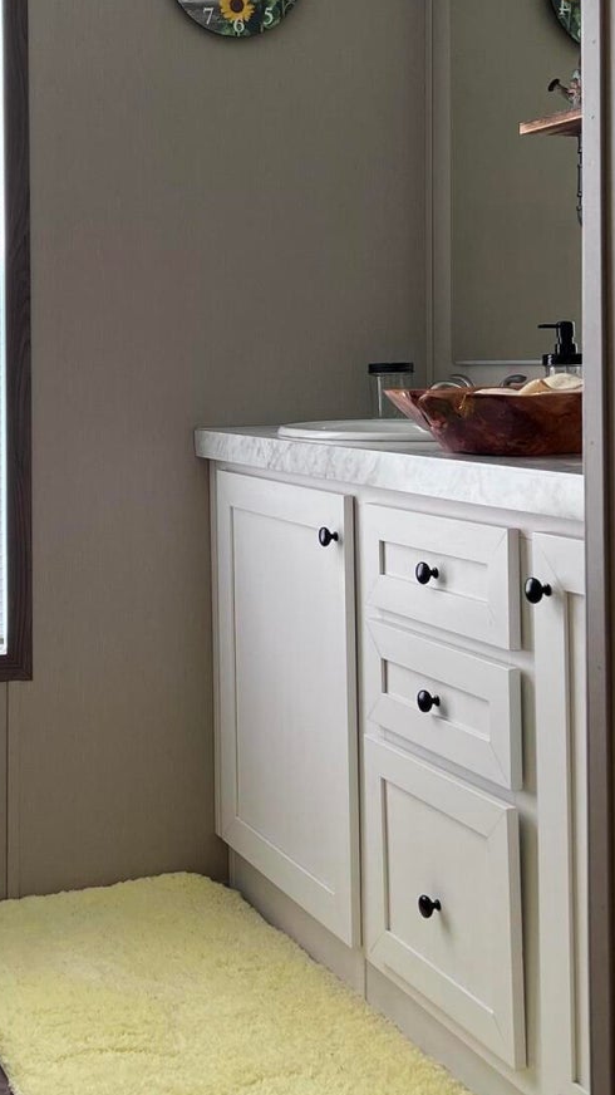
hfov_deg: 22.4
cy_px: 370
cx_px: 54
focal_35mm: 52
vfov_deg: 39.4
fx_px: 1509
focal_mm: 5.7
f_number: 1.5
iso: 50
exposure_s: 1/124
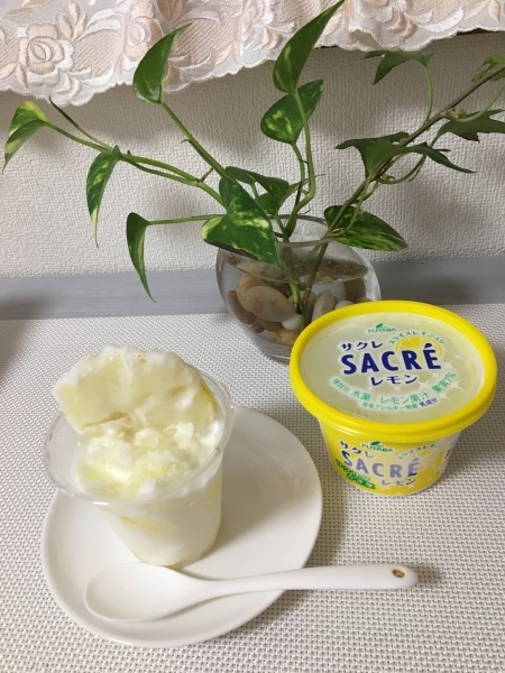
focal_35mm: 29
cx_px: 252
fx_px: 564
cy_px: 336
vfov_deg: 61.7
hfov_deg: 48.2
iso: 125
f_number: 2.2
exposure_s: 1/33
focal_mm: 4.15
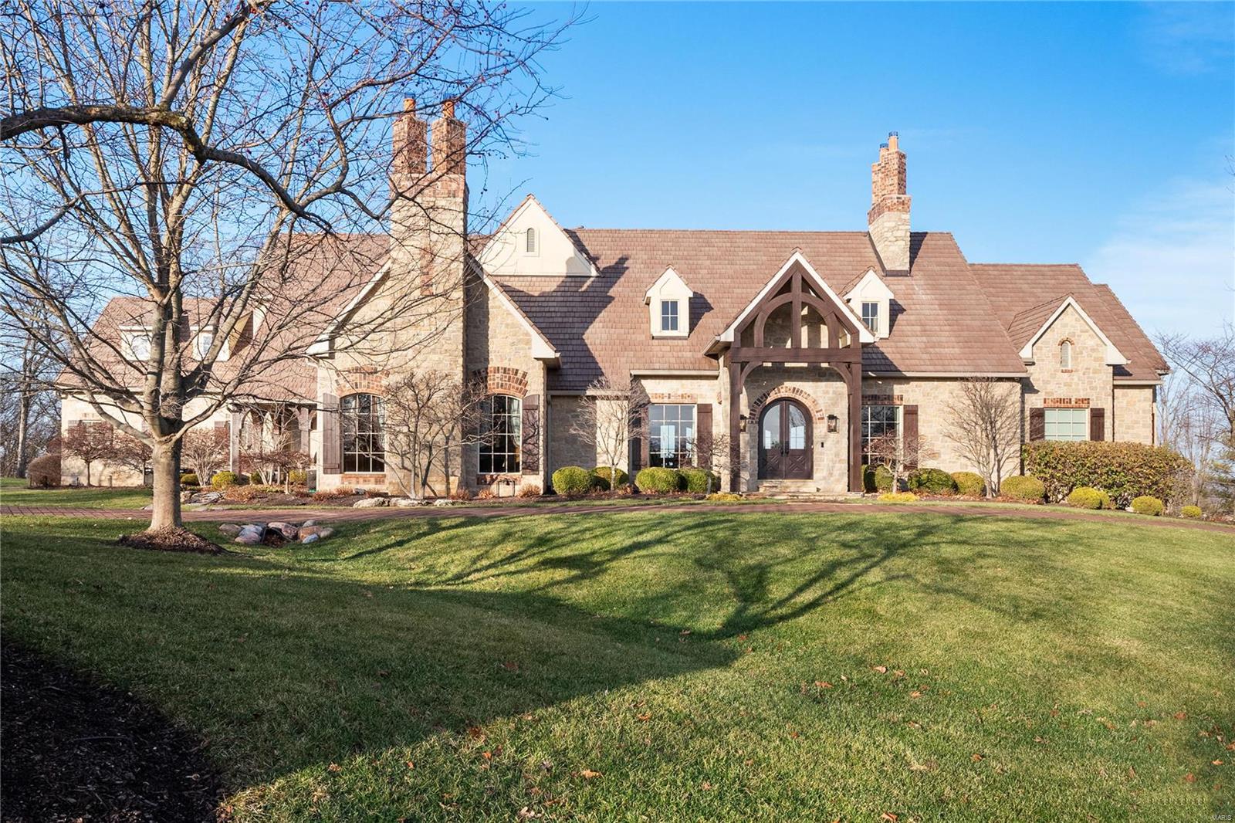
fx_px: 892
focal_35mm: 26
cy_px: 412
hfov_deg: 69.4
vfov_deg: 49.5
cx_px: 618
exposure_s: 1/800
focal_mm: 13
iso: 400
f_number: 7.1
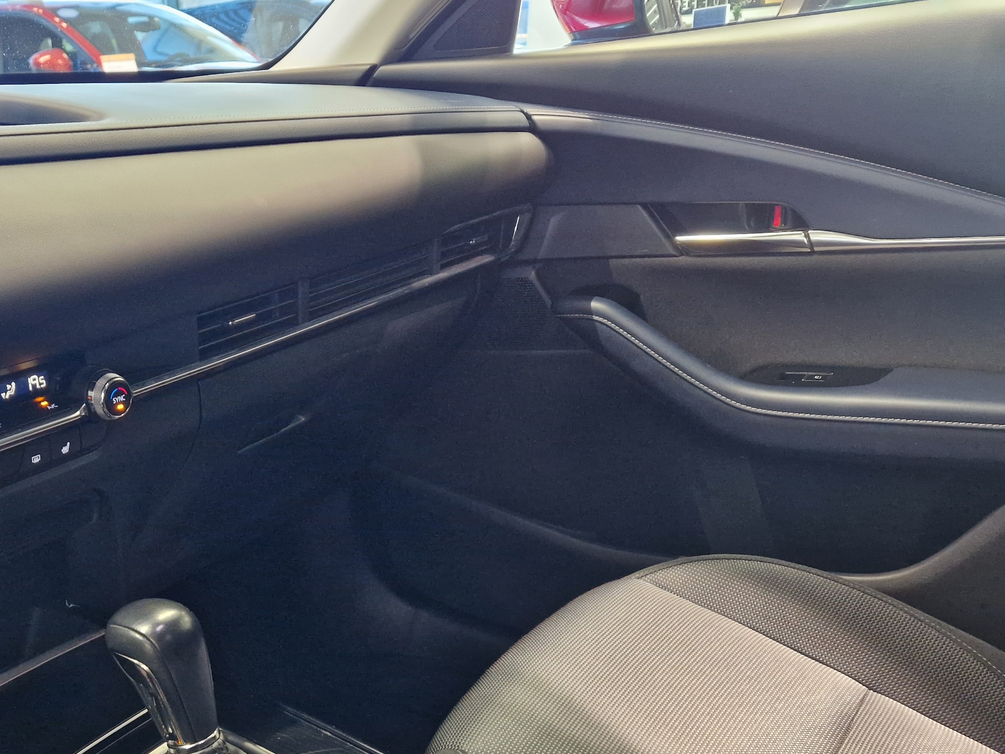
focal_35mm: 36
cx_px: 256
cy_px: 556
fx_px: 1045
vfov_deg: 38.7
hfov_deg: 49.4
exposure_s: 1/100
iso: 500
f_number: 1.8
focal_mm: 5.4
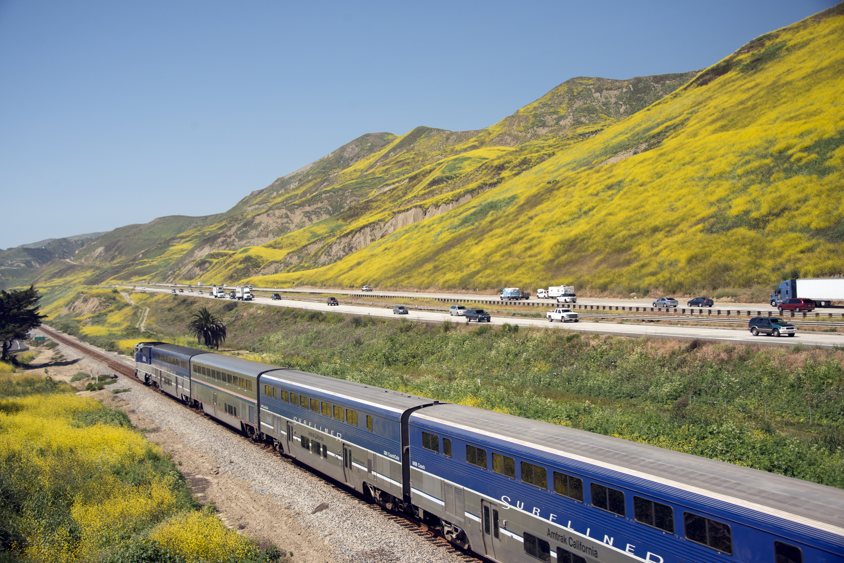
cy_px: 282
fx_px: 1032
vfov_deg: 30.5
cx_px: 422
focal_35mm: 44
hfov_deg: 44.5
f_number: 7.1
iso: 500
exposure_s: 1/500
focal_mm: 44
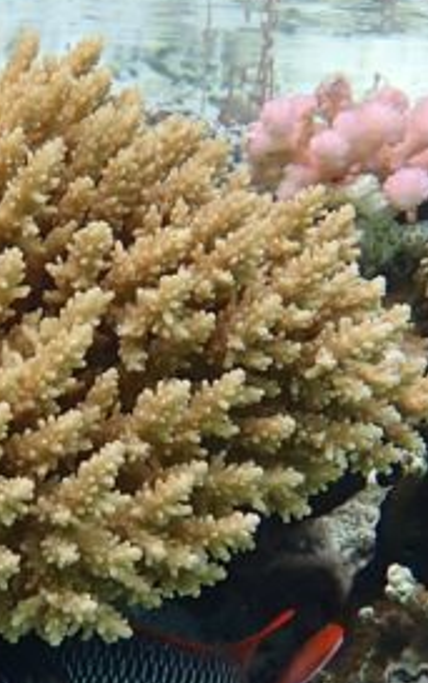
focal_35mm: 97
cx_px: 90
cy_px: 460
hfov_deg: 13.4
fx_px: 1807
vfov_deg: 21.3
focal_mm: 4.5
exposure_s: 1/125
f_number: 2.8
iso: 100
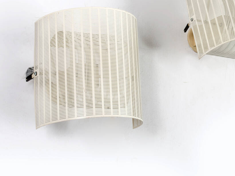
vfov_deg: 17.1
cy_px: 44
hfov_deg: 22.7
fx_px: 582
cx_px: 166
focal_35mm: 86
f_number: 20
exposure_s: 1/250
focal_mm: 35
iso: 100
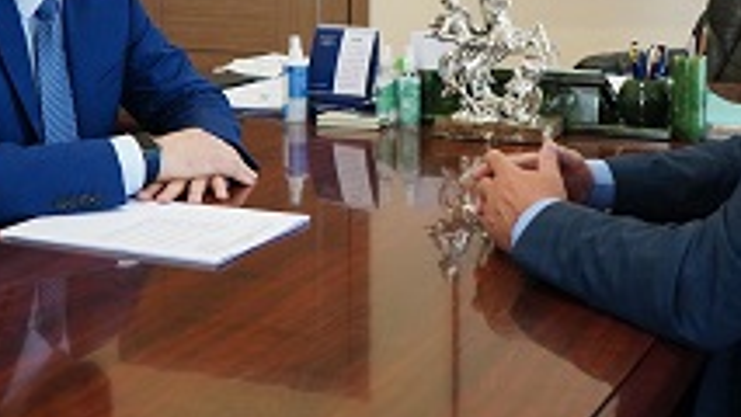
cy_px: 14
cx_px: 400
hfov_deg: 33.8
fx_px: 1219
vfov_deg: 19.0
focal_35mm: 62
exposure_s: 1/500
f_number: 4
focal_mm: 30
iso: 4000
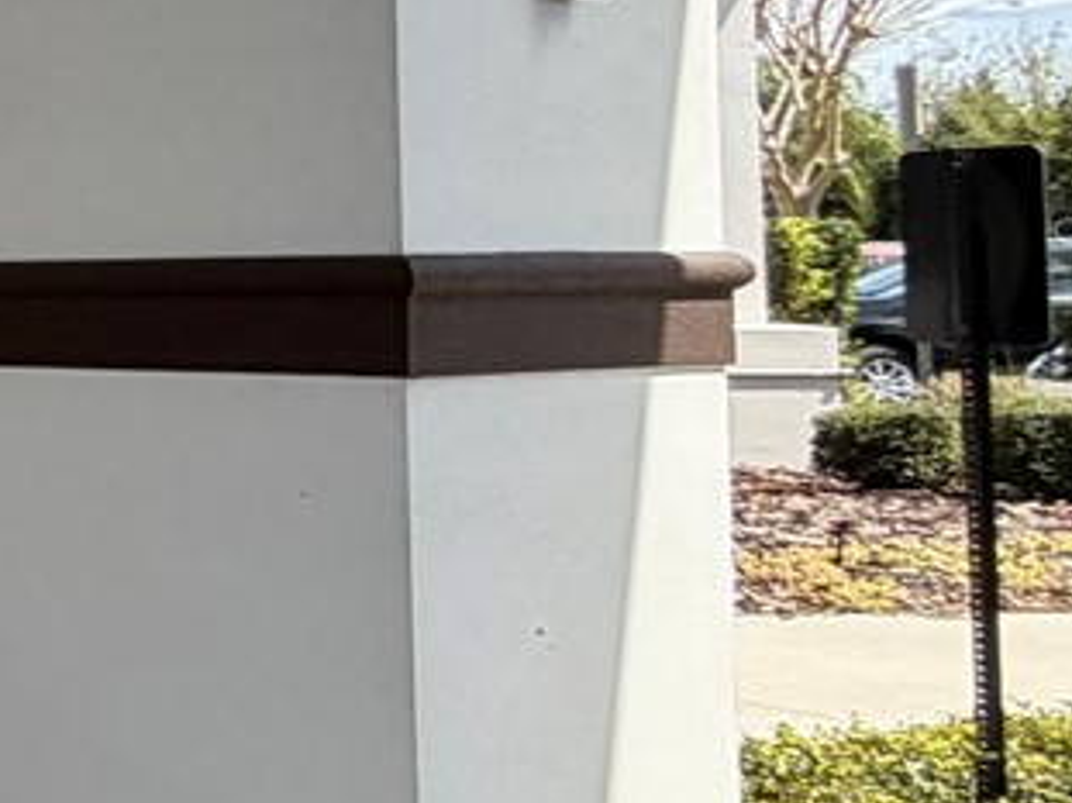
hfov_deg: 16.0
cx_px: -1382
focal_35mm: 72
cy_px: 241
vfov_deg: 20.3
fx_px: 2229
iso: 40
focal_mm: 2.22
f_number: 2.2
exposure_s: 1/549
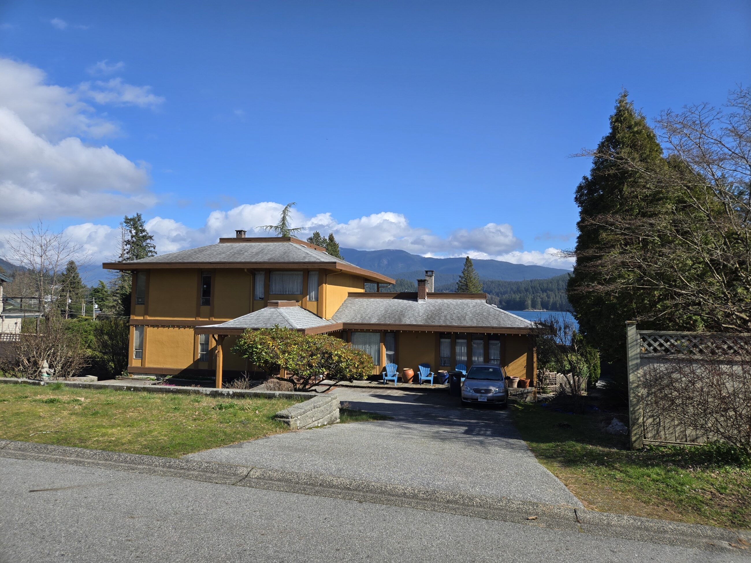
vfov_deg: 58.9
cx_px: 376
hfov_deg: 73.9
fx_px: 499
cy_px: 282
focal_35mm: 23
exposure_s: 1/2921
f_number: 1.8
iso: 40
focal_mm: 5.4
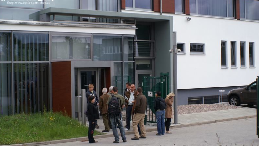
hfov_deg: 37.5
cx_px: 129
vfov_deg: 21.6
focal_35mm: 56
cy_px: 75
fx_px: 381
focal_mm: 35
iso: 100
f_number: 10
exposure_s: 1/200
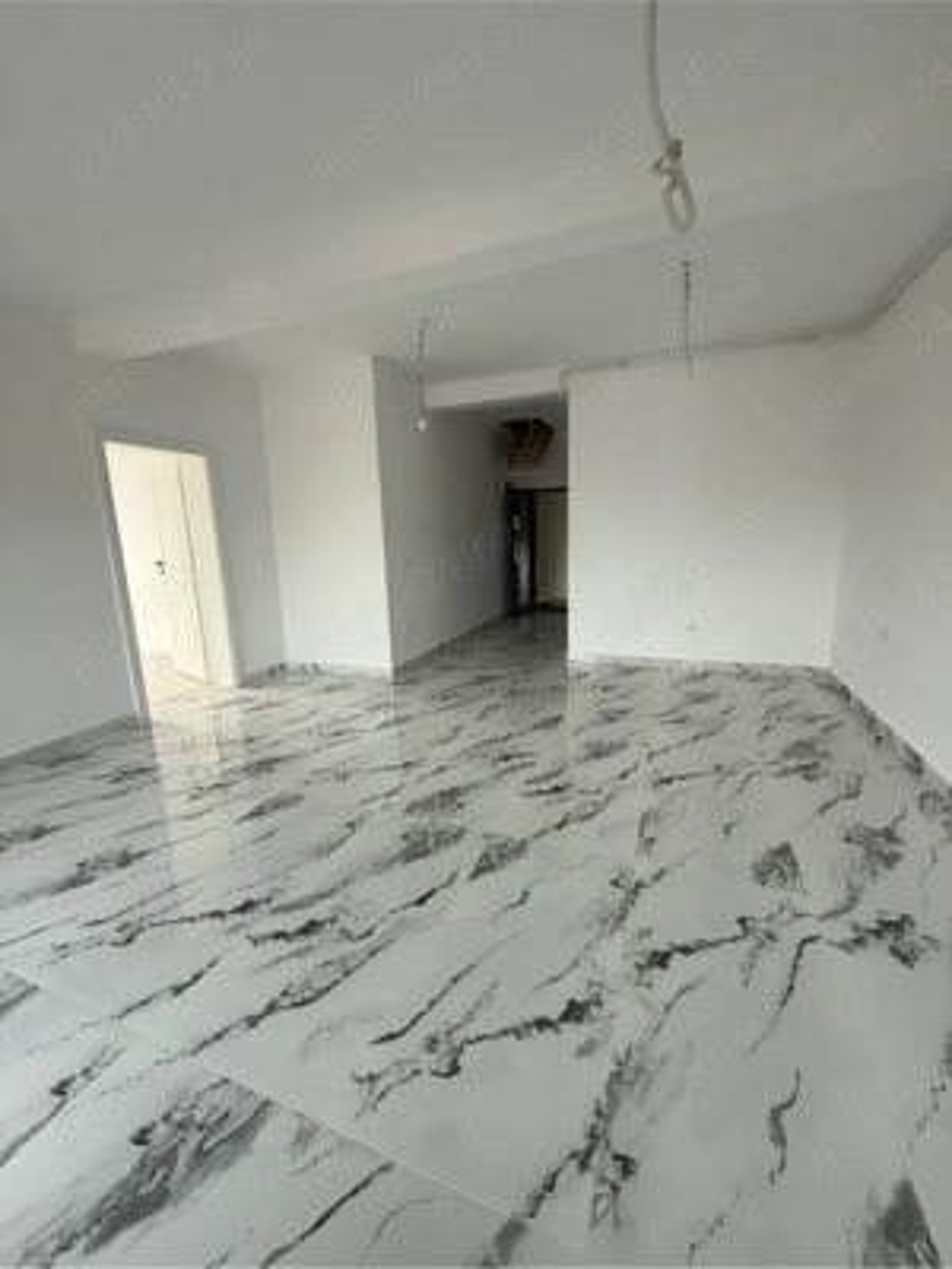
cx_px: 476
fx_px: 513
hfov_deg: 85.7
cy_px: 634
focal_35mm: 14
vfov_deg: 102.1
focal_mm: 2.22
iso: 100
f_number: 2.2
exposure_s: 1/99
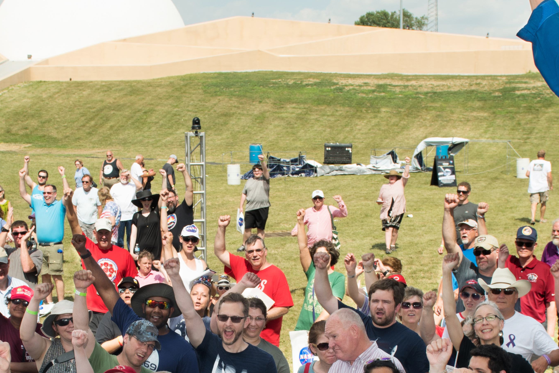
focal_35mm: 73
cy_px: 368
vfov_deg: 18.2
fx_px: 1134
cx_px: 223
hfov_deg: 27.6
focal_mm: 24
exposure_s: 1/250
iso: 100
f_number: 9
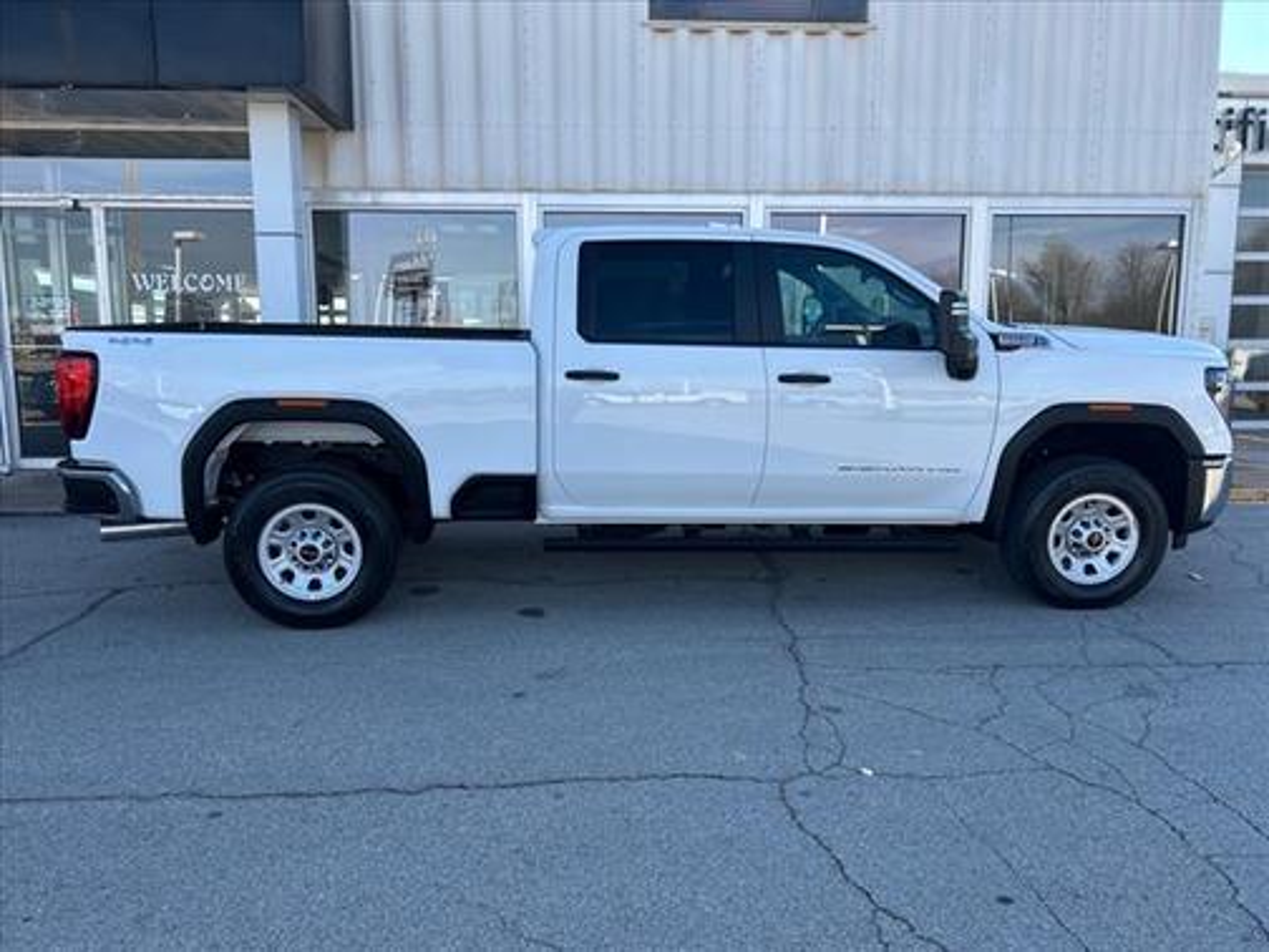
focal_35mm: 26
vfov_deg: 53.1
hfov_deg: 67.3
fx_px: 953
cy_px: 476
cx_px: 634
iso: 50
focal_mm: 5.7
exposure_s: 1/1377
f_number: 1.5
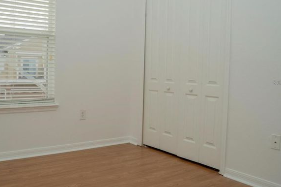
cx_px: 121
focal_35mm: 37
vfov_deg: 35.8
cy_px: 82
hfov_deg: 51.8
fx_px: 288
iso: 400
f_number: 8
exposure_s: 1/160
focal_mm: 30
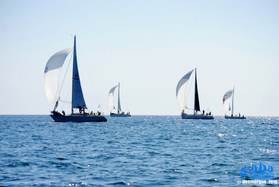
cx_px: 140
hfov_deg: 13.7
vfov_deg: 9.2
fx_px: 1165
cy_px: 94
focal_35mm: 150
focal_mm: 100
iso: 100
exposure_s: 1/640
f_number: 6.3
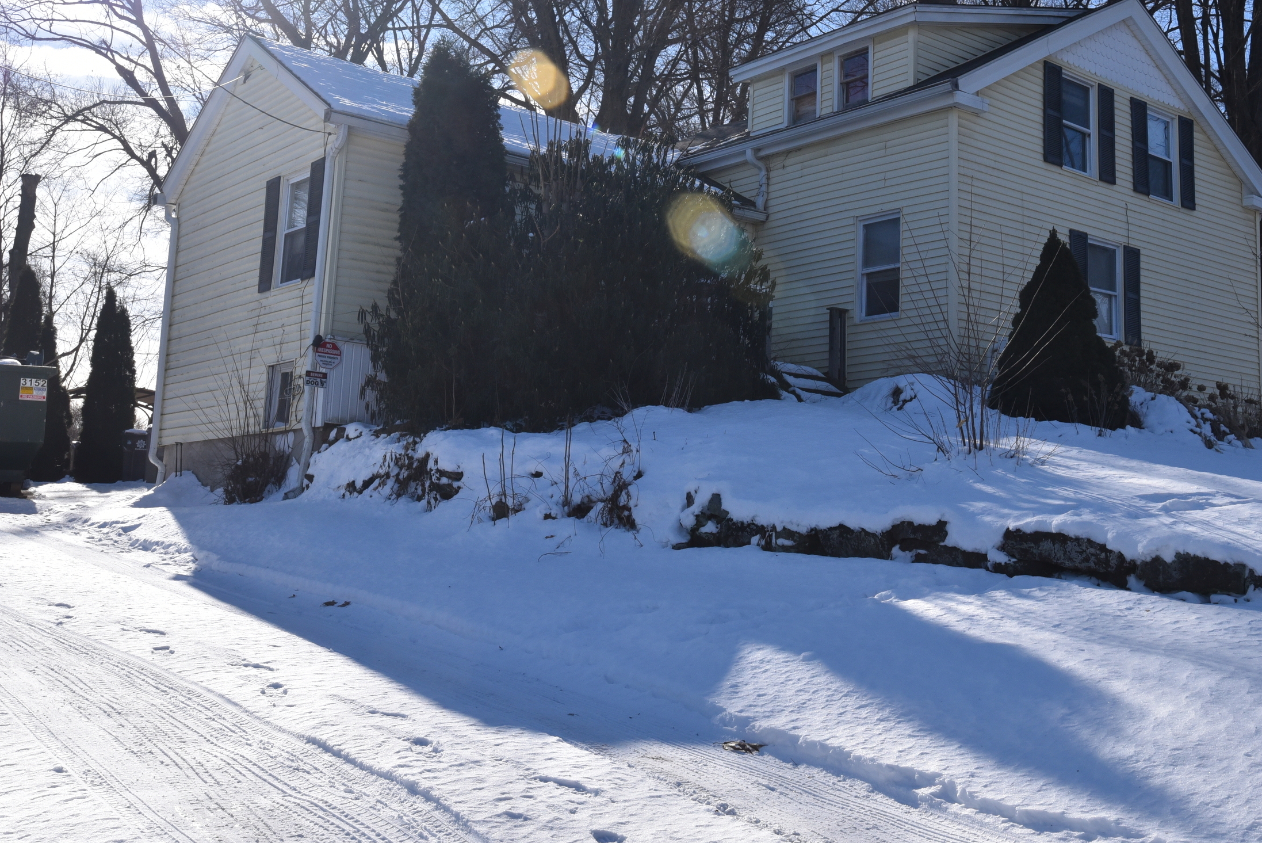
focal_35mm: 42
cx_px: 818
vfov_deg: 31.8
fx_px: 1473
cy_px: 343
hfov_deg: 45.8
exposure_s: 1/1000
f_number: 16
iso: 800
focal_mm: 30
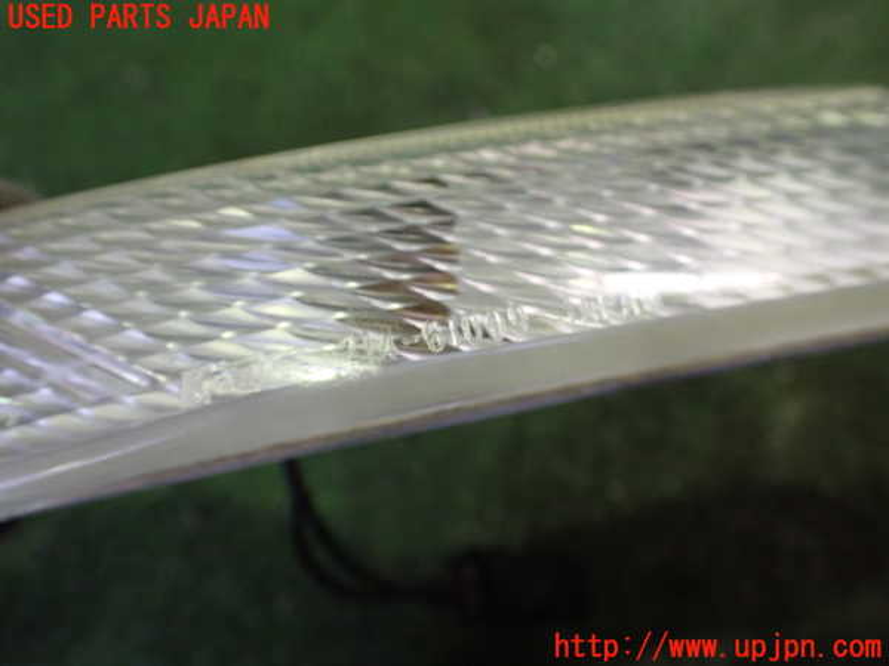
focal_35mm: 30
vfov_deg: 46.8
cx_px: 444
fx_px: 770
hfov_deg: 60.0
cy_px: 333
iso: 800
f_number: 2.3
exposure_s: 1/80
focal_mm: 5.4
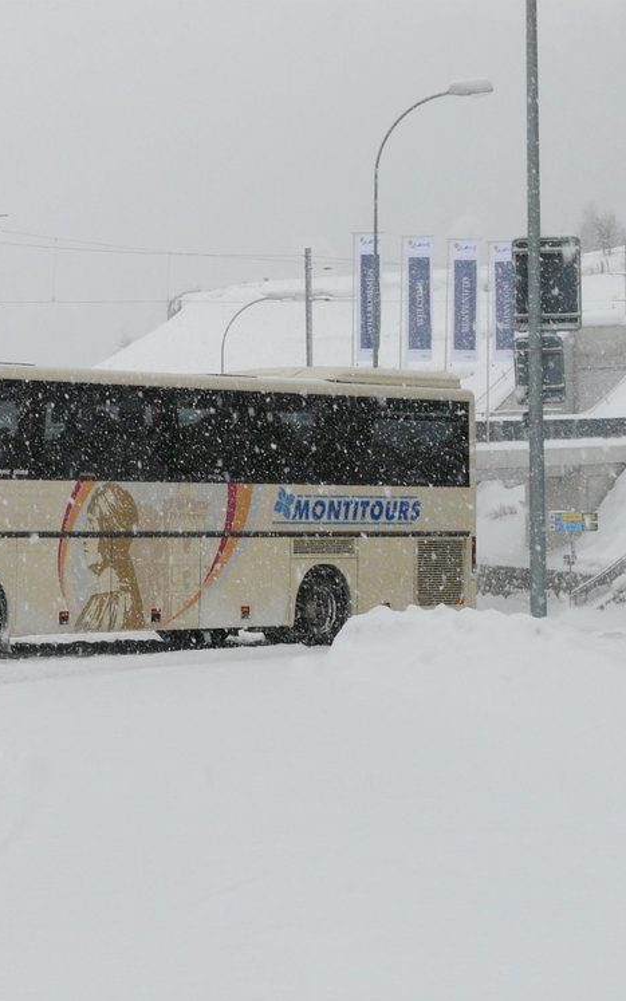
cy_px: 501
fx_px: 3139
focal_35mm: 115
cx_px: 97
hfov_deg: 11.3
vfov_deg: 18.1
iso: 100
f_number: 5.6
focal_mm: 13.3
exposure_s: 1/320
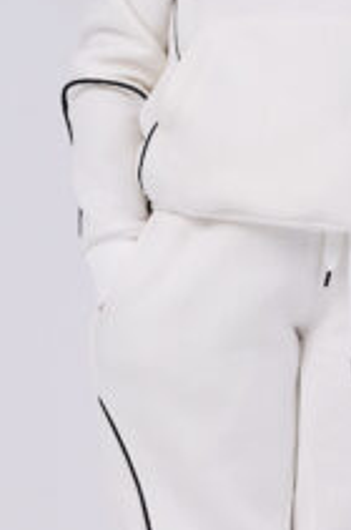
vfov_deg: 5.7
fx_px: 5326
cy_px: 254
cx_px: 328
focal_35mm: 363
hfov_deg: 3.8
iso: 800
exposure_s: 1/640
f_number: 2
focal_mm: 85
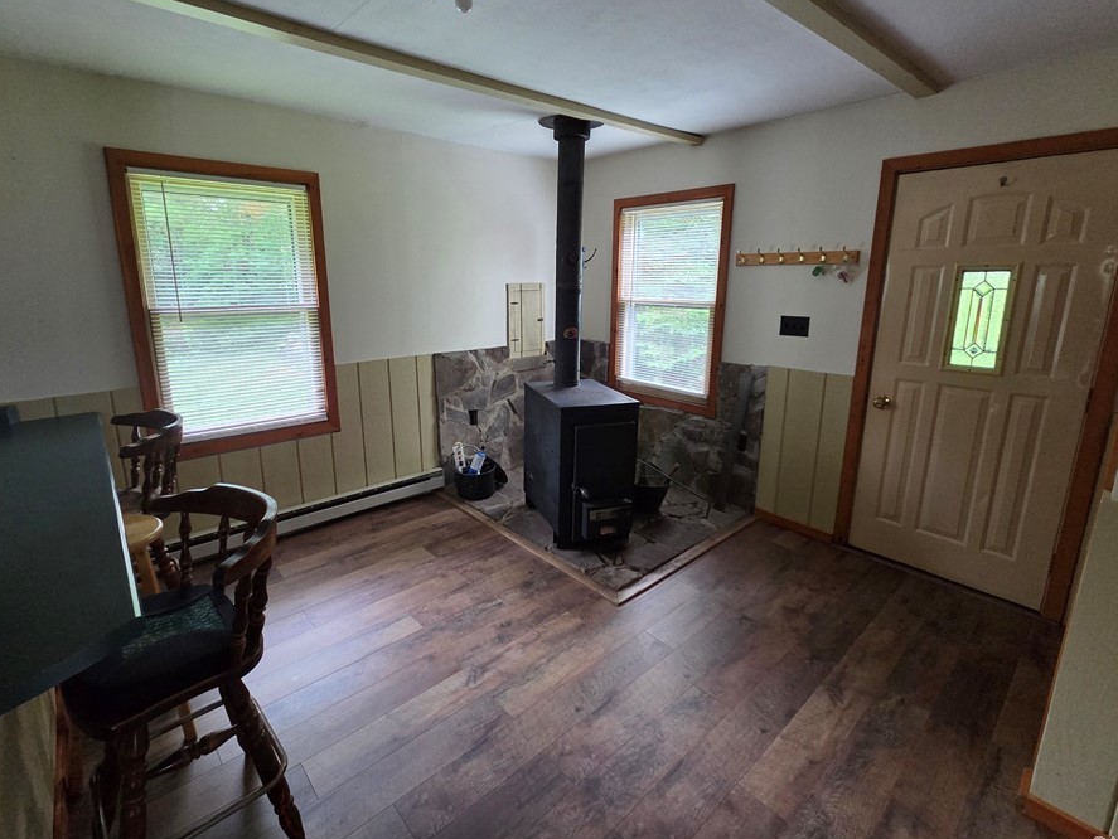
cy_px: 392
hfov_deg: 98.1
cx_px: 533
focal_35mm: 15
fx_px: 485
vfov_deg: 81.7
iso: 640
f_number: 2.2
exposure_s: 1/60
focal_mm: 2.2
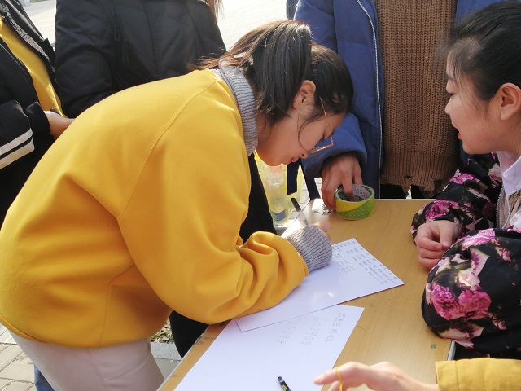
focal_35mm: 44
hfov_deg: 42.9
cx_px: 260
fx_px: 662
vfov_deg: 32.9
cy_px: 196
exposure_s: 1/219
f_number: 2.2
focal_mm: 3.81
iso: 50
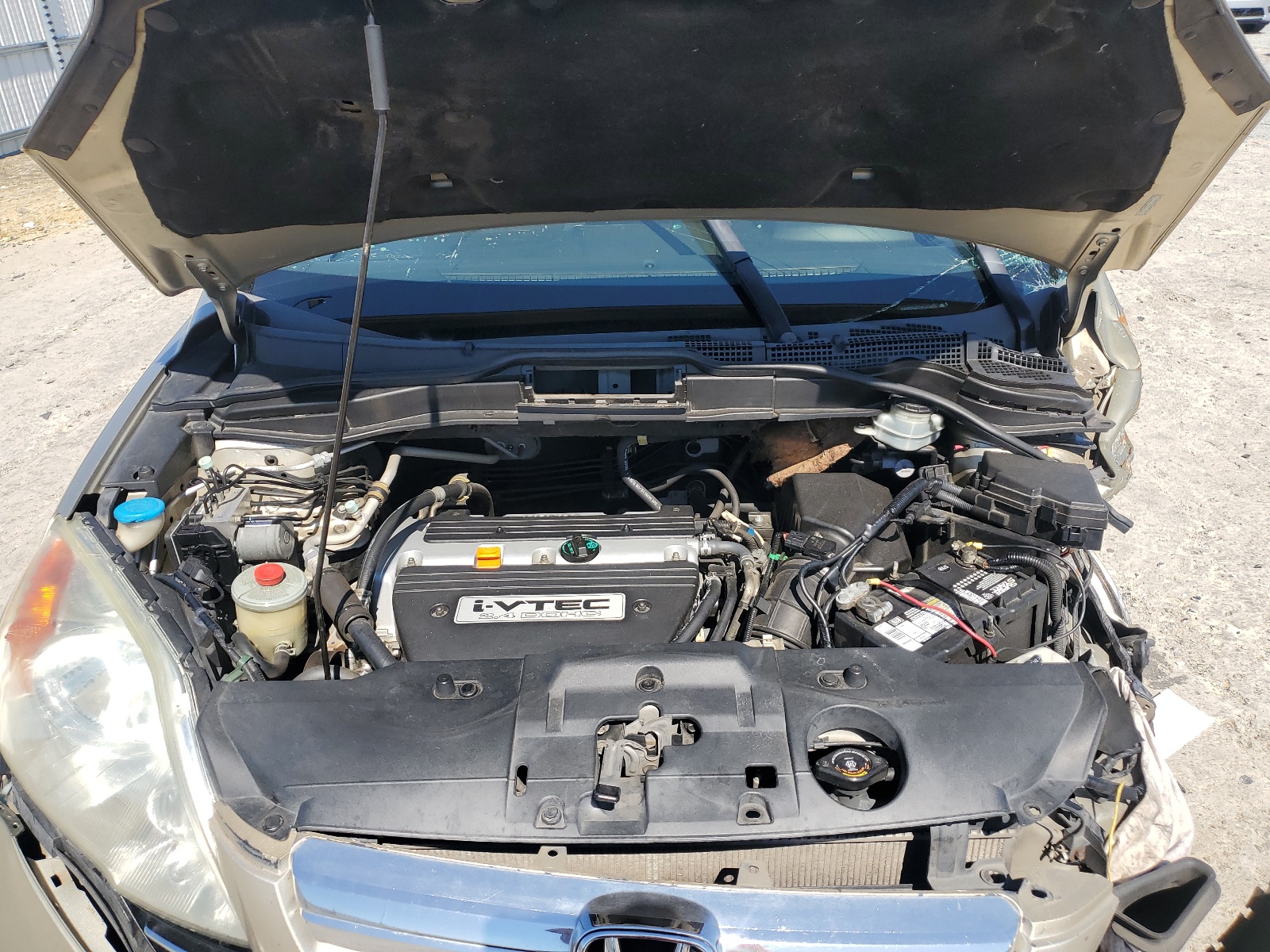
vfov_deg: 53.1
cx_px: 635
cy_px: 476
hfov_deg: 67.3
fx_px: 954
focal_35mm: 26
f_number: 1.5
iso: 50
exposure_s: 1/2000
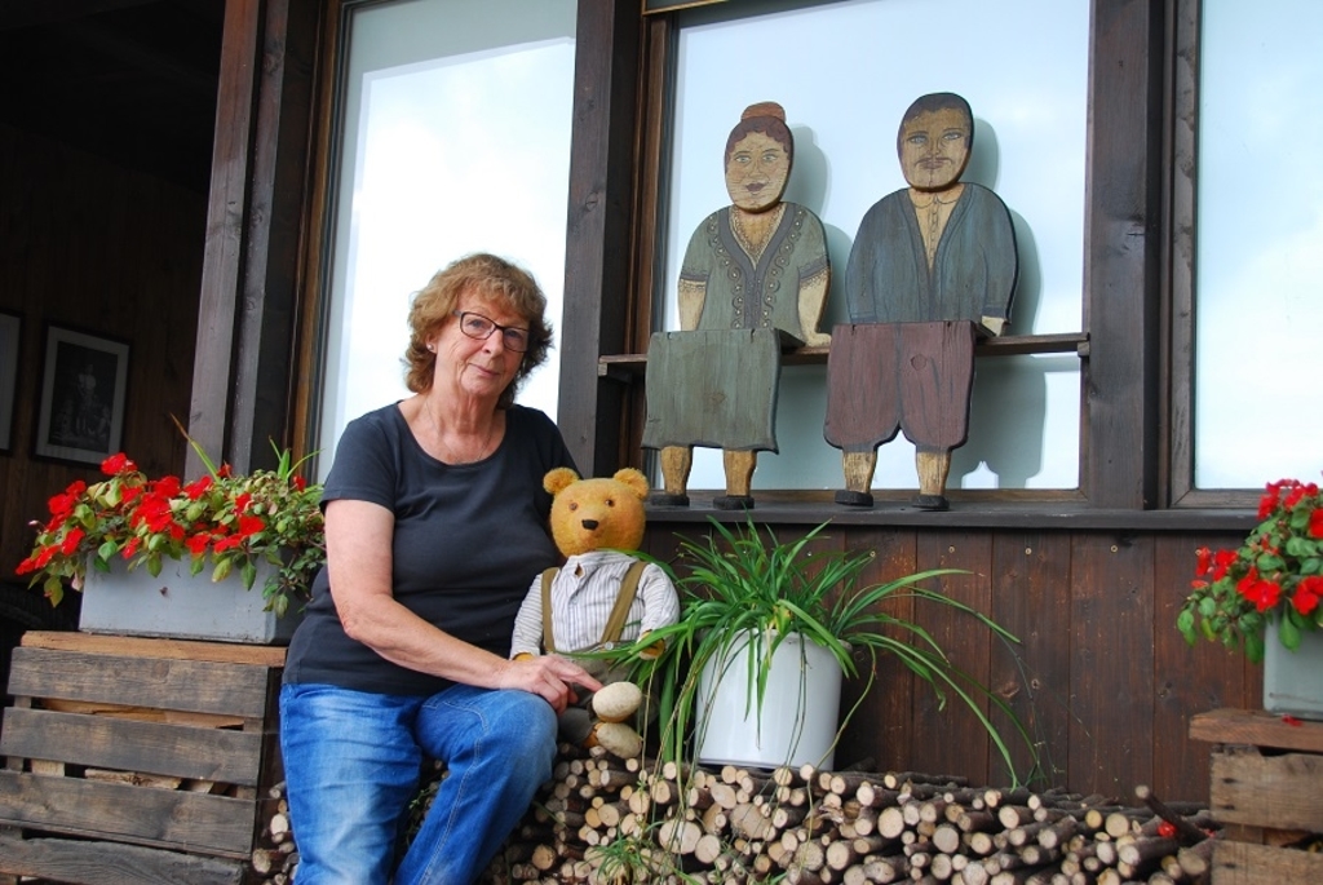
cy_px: 442
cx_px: 662
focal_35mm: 40
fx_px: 1490
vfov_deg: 33.1
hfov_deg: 47.9
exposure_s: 1/60
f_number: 4
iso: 100
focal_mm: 27
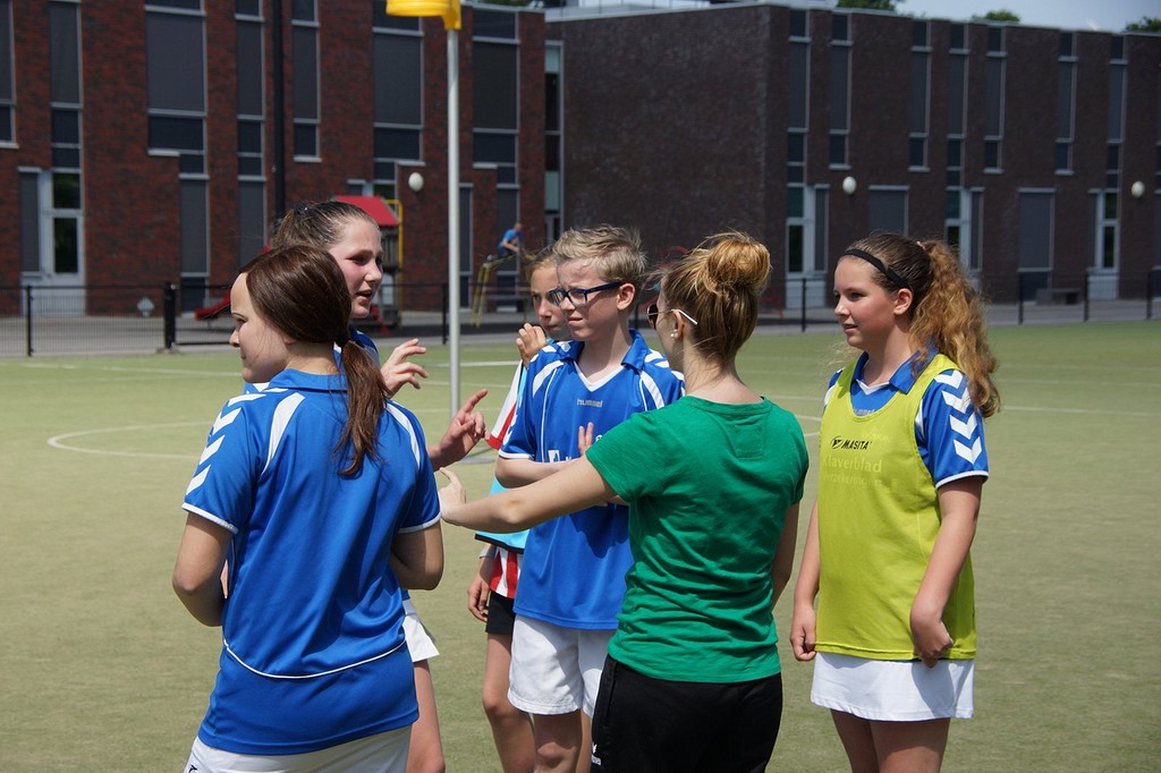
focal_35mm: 90
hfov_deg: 22.6
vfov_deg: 15.2
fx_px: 2901
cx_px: 580
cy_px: 386
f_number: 6.3
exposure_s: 1/640
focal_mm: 60
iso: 160
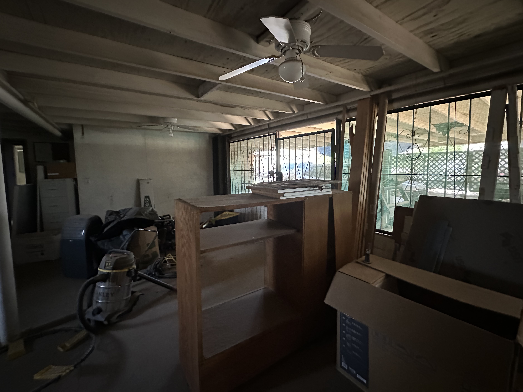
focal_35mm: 15
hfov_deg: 98.2
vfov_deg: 81.7
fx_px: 227
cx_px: 258
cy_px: 185
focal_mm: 2.22
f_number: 2.2
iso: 1600
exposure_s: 1/44
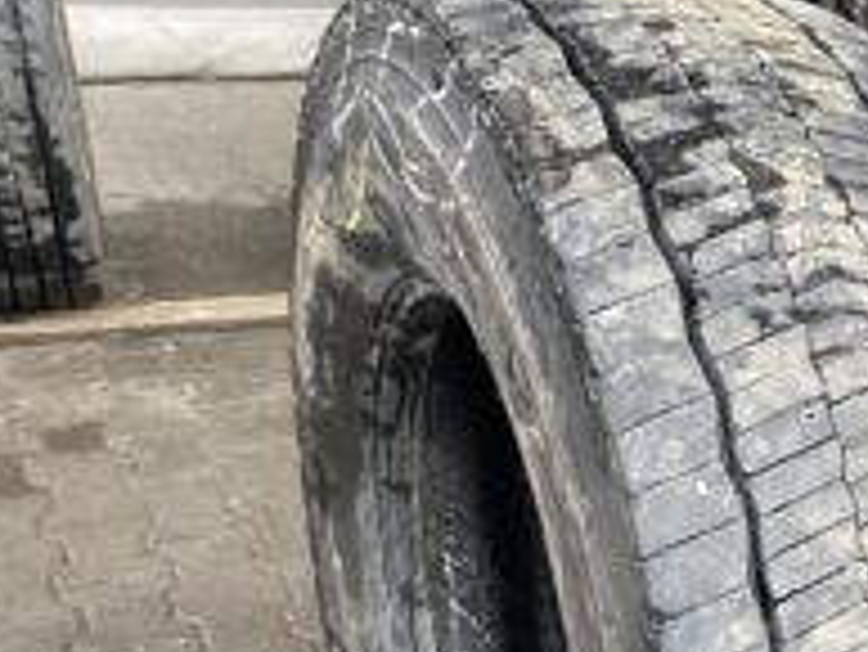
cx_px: 787
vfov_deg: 24.1
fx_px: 1455
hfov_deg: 31.6
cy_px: 654
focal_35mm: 58
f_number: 1.8
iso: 80
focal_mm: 4.25
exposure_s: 1/121
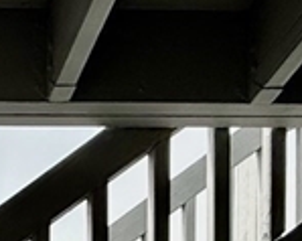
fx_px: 840
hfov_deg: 17.6
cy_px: 642
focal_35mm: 94
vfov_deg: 11.9
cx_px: -193
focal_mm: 2.22
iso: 64
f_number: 2.2
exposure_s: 1/726
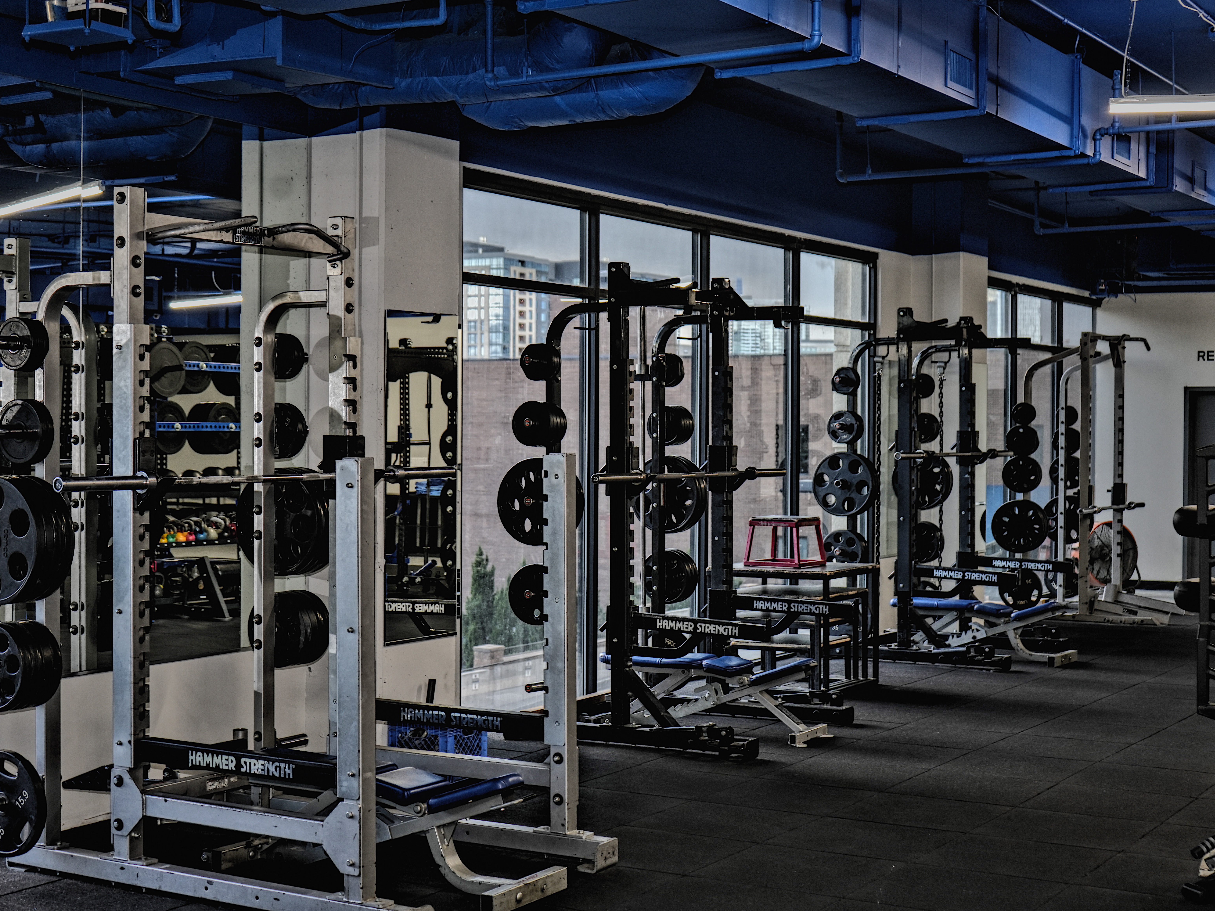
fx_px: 1790
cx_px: 589
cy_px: 457
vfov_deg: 28.6
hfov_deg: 37.5
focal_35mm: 51
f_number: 4.5
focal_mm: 47
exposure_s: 1/60
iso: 320
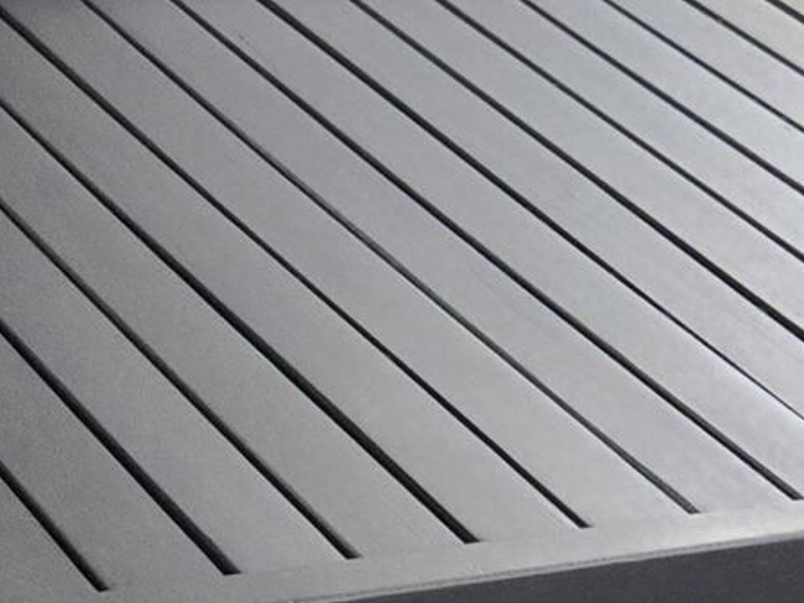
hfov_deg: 14.9
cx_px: 124
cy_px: 859
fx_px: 3043
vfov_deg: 11.0
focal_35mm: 131
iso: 1000
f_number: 1.8
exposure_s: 1/120
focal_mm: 5.4
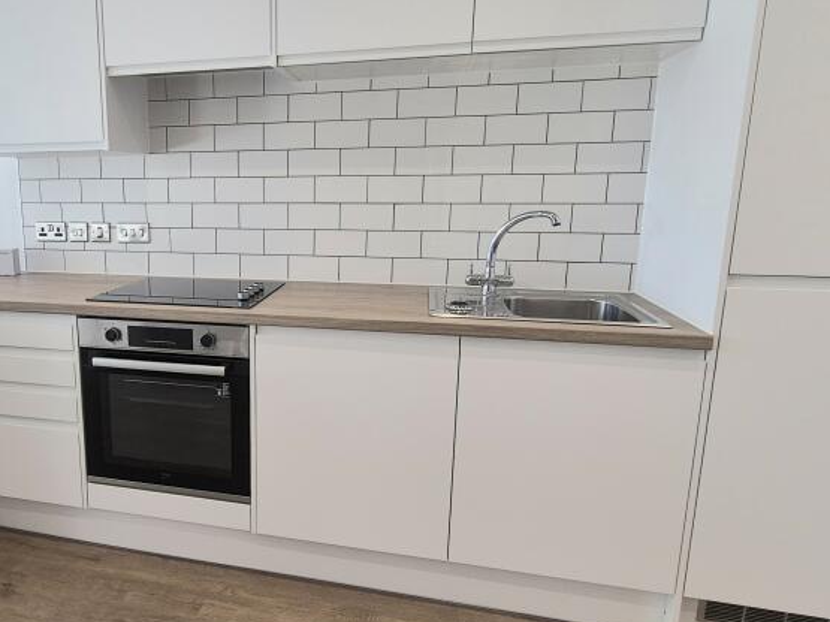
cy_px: 307
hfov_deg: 68.3
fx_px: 575
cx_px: 238
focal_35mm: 24
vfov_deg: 56.8
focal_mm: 2.2
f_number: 2.2
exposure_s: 1/100
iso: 50
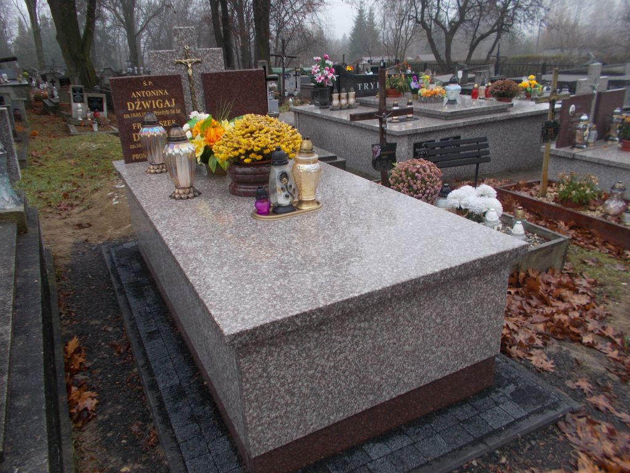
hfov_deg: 67.3
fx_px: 473
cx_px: 315
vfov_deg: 53.1
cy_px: 236
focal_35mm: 26
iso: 80
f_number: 3.2
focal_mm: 4.6
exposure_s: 1/40
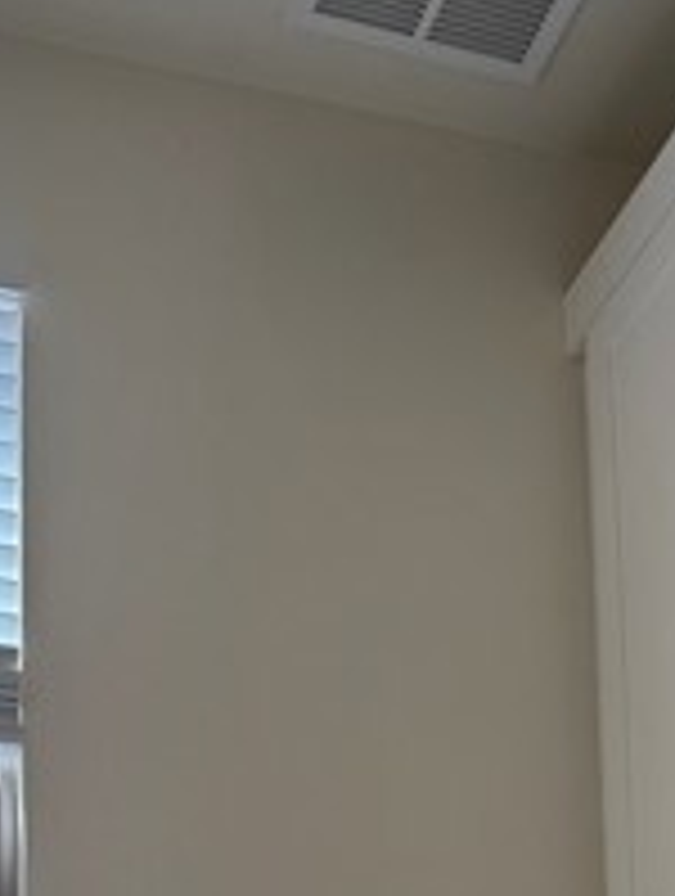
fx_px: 1996
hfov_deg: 19.2
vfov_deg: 21.8
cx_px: 342
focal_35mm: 77
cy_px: 1279
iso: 100
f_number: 1.78
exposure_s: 1/361
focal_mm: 6.76
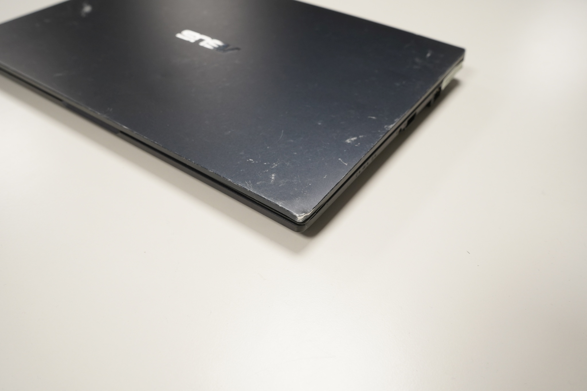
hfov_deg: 65.5
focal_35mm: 28
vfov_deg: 46.4
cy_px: 196
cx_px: 294
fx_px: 456
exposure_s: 1/80
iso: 1600
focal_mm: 28
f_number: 7.1
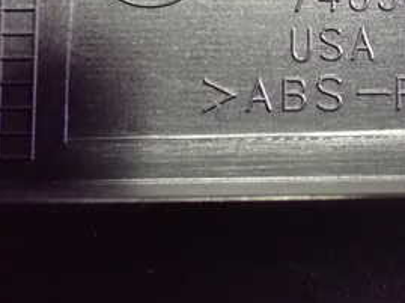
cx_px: 367
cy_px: -3
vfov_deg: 21.1
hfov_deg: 27.9
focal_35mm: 67
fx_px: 783
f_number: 2.3
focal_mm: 5.4
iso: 1600
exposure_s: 1/25
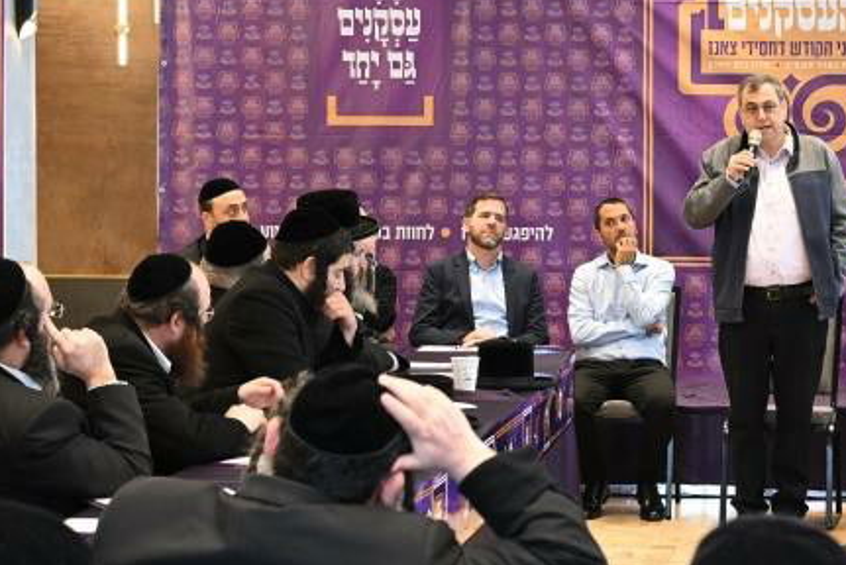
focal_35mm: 114
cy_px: 272
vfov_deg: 12.0
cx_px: 842
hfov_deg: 17.5
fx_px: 2681
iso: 1600
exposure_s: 1/100
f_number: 5.6
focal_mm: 48
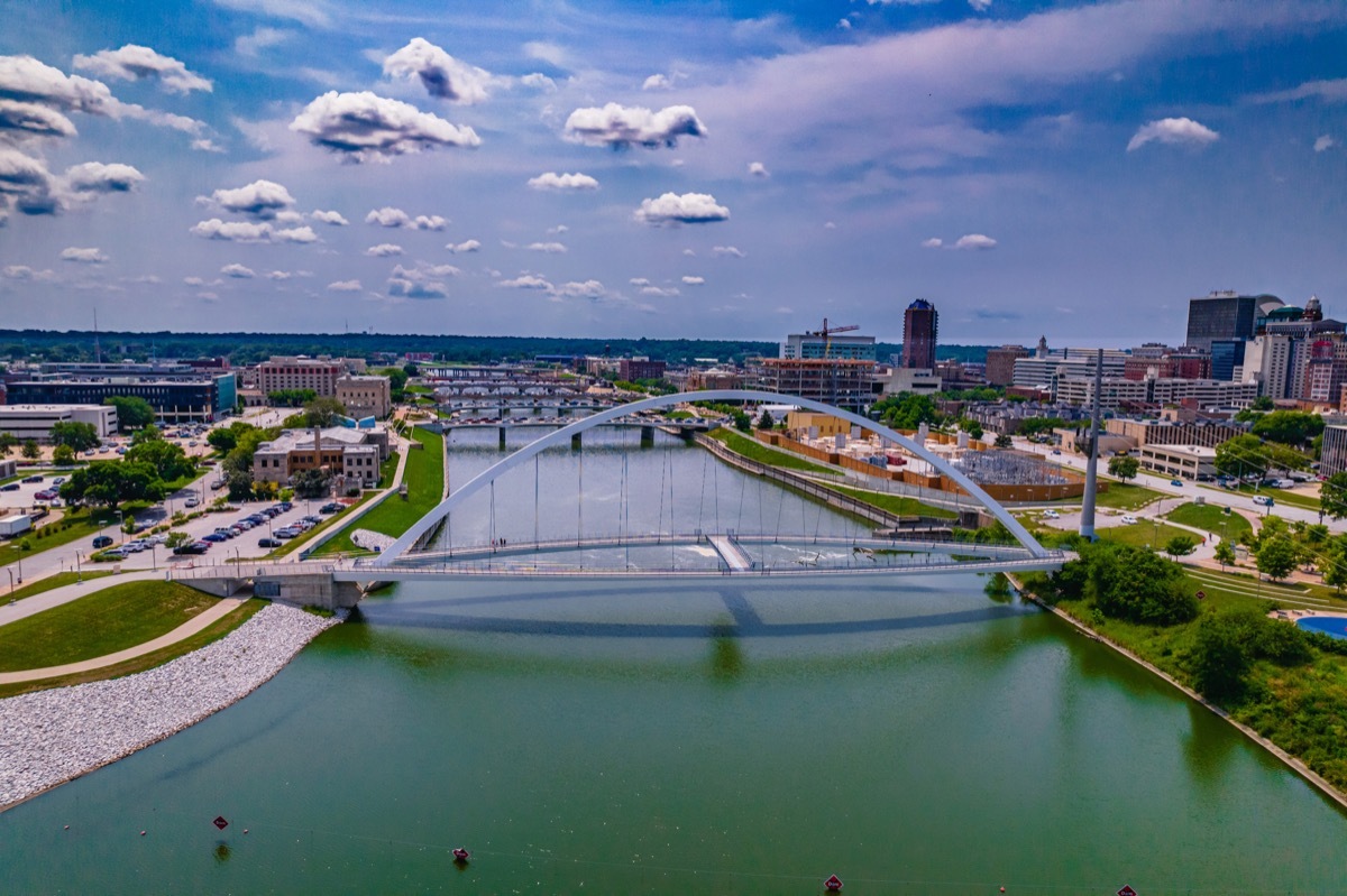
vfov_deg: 57.2
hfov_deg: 78.6
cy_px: 448
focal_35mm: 22
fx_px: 823
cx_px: 674
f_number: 2.8
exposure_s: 1/320
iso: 110
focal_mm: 8.38
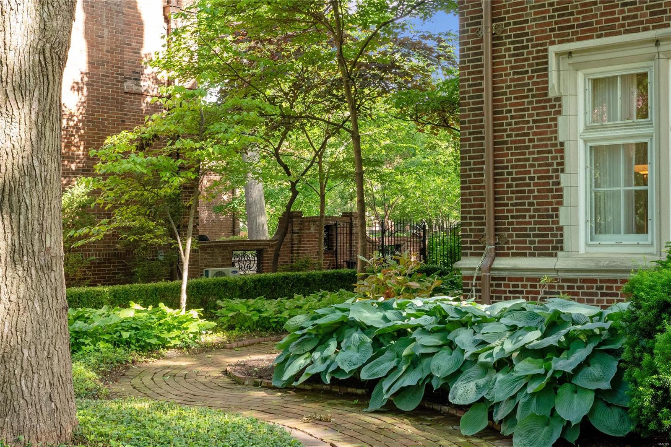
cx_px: 336
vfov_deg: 26.0
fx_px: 969
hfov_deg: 38.2
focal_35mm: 52
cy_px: 224
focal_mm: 26
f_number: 8
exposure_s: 1/80
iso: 400
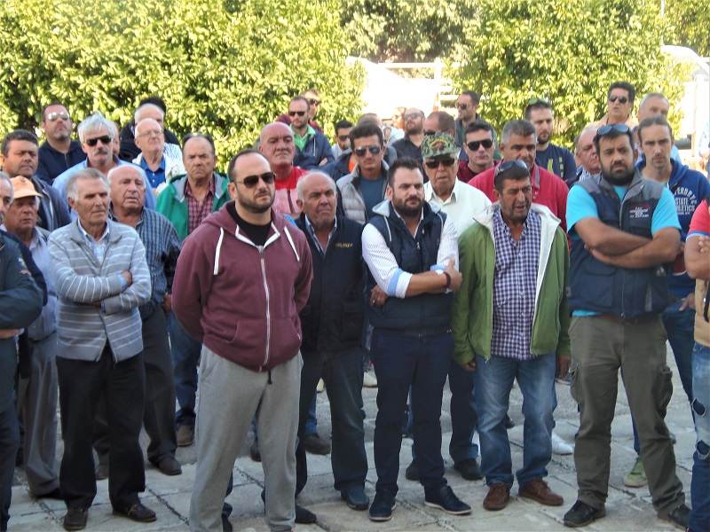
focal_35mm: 74
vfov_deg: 19.9
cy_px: 266
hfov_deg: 26.3
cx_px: 355
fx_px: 1518
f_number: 4.2
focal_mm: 13.7
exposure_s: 1/60
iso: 64
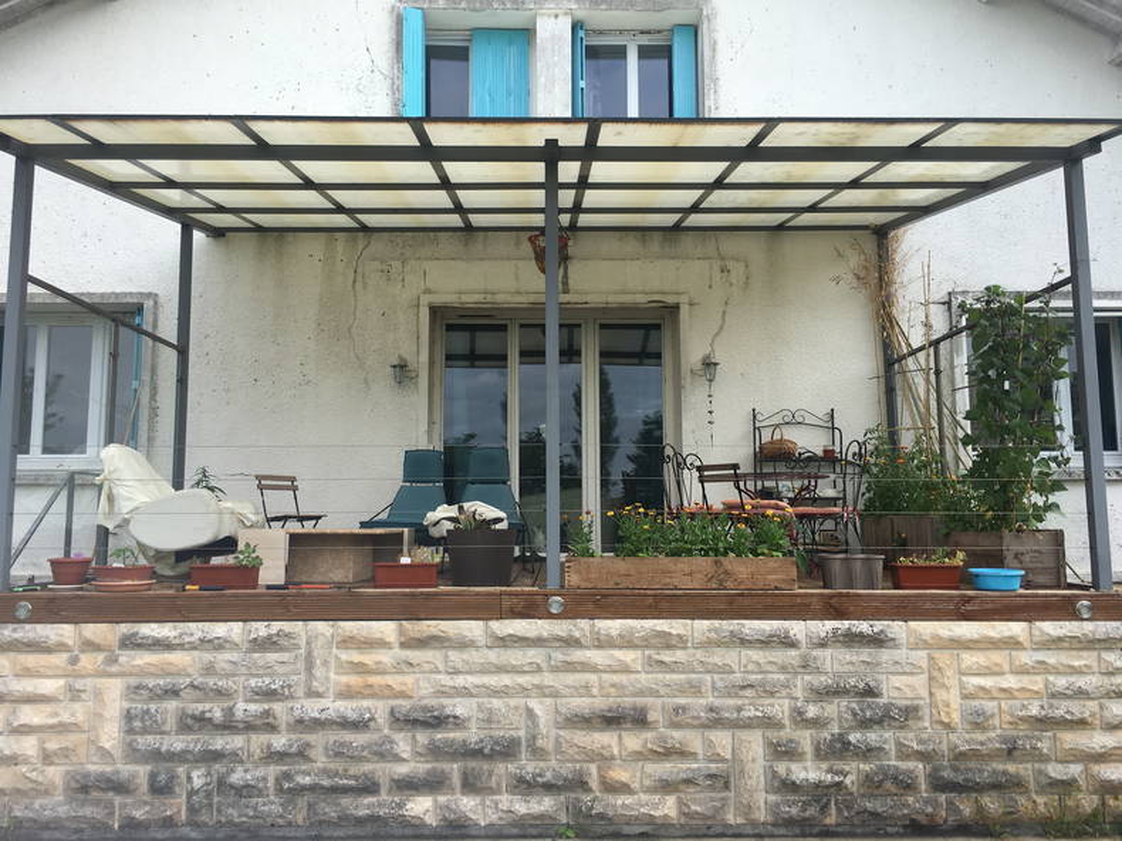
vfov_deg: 48.2
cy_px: 420
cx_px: 561
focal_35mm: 29
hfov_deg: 61.7
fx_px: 940
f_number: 2.2
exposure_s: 1/1148
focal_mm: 4.15
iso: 25
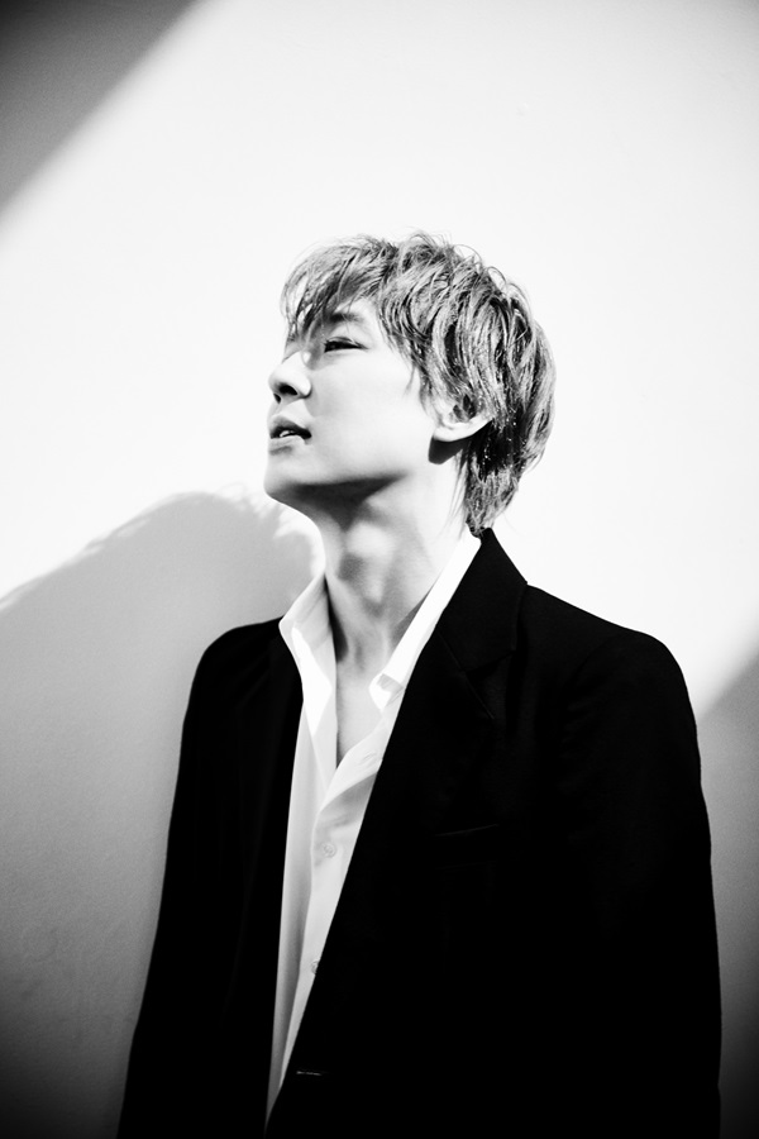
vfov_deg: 28.8
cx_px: 380
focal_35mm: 70
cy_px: 570
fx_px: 2214
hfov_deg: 19.5
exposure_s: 1/200
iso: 100
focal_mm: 70
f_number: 2.8
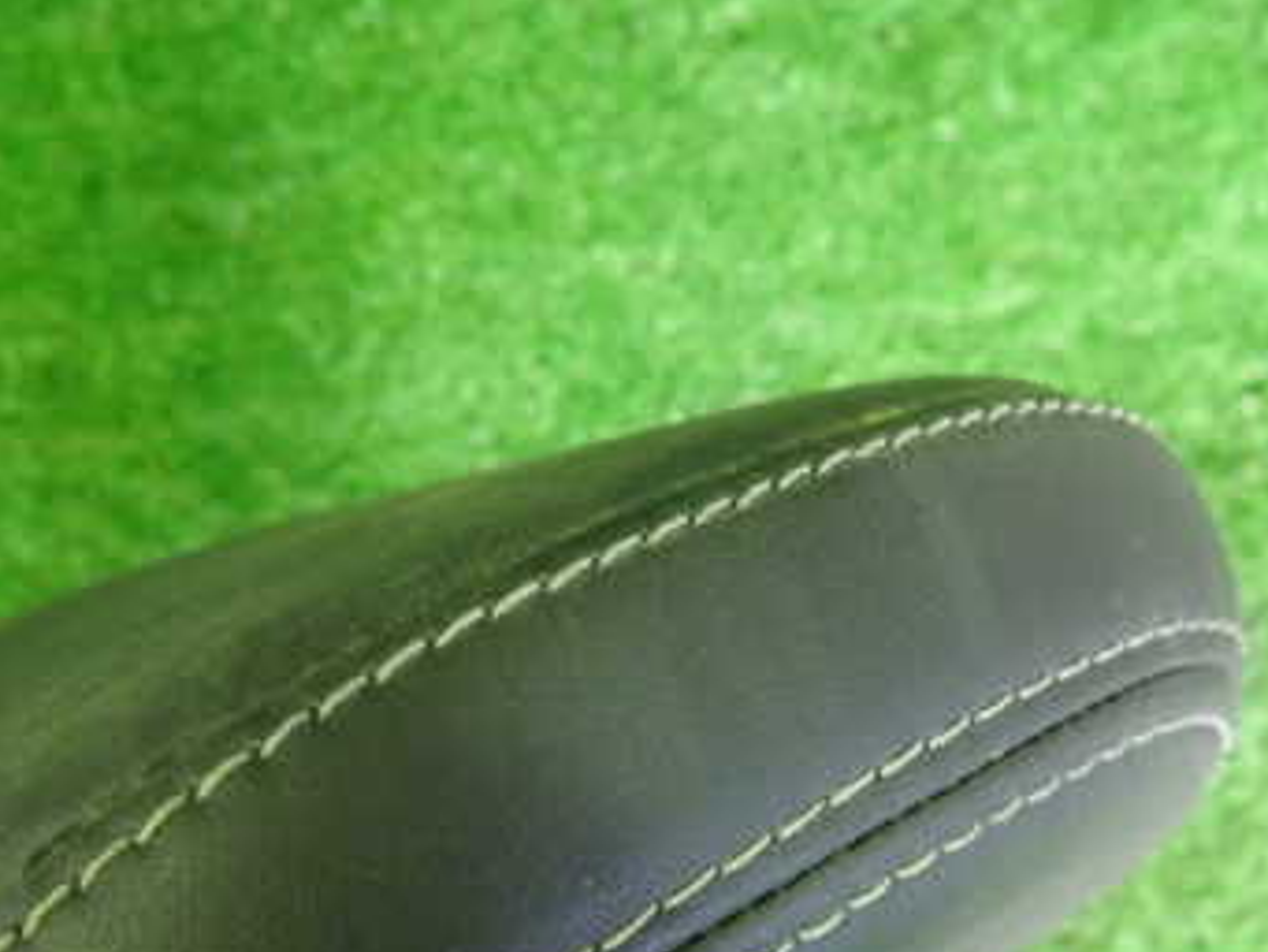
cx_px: 573
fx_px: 1612
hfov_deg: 42.9
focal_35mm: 44
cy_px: 710
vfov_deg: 32.3
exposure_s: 1/50
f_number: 2
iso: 800
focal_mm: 4.5
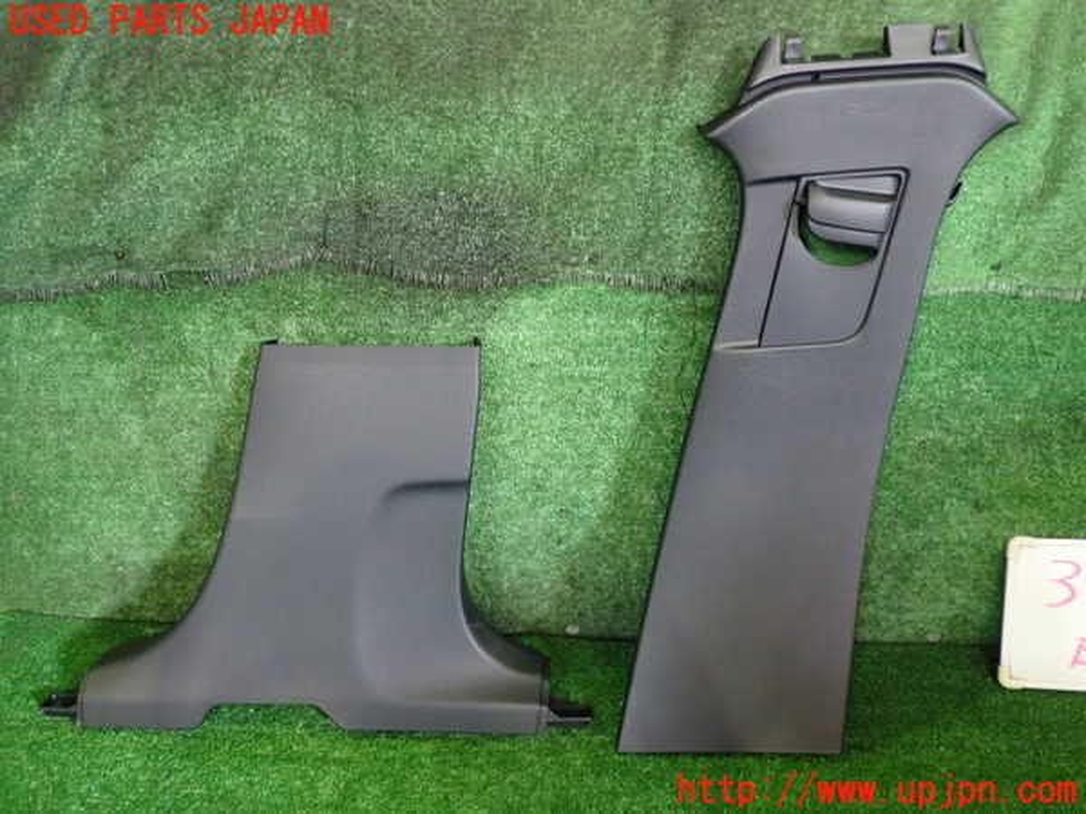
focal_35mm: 30
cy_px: 407
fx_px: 941
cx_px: 543
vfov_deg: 46.8
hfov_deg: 60.0
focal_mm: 5.4
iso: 640
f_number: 2.3
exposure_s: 1/30
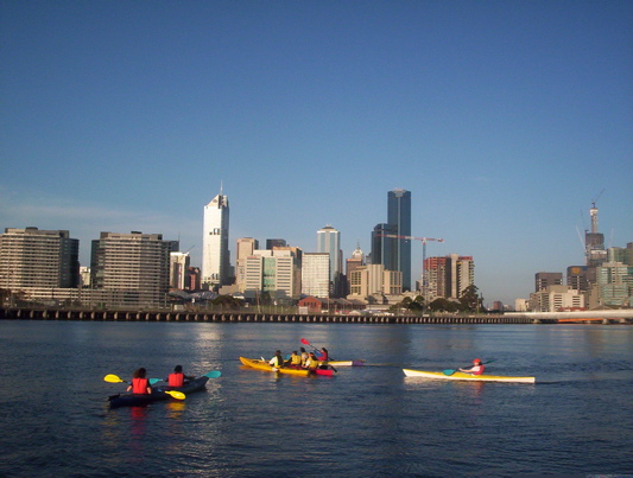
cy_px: 239
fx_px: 697
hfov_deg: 48.8
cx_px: 316
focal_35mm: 38
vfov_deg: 37.9
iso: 100
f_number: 4.5
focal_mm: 4.99
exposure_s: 1/1319
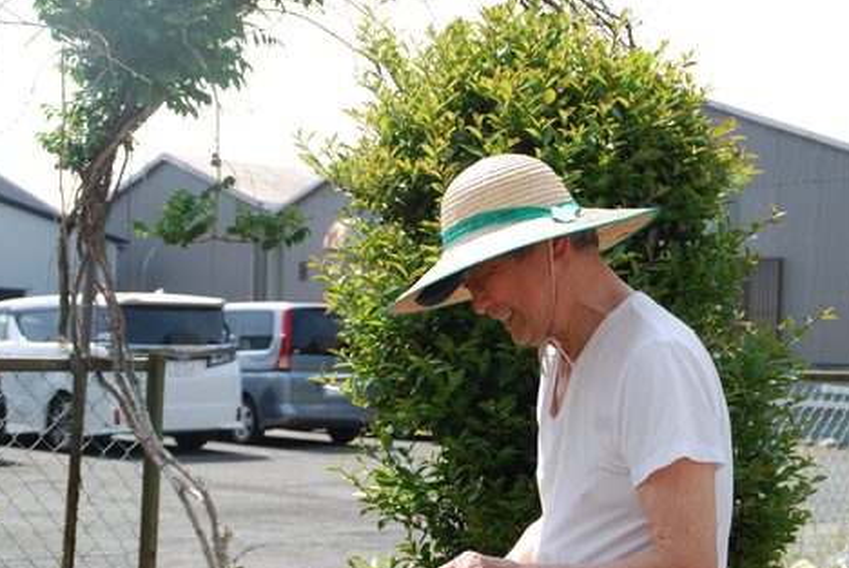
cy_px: 305
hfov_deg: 30.0
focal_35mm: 67
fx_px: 1582
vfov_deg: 20.4
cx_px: 488
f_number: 7.1
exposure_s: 1/200
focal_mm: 38
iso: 100
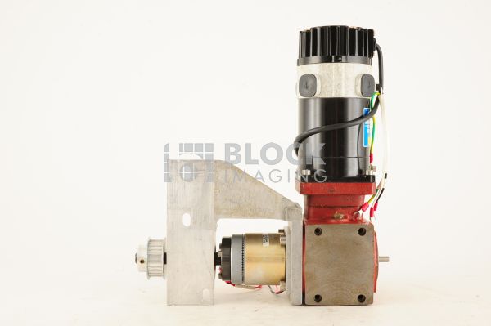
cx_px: 246
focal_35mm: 50
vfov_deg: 26.9
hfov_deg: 39.6
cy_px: 163
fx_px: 681
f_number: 11
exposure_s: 1/125
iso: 1600
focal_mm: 50
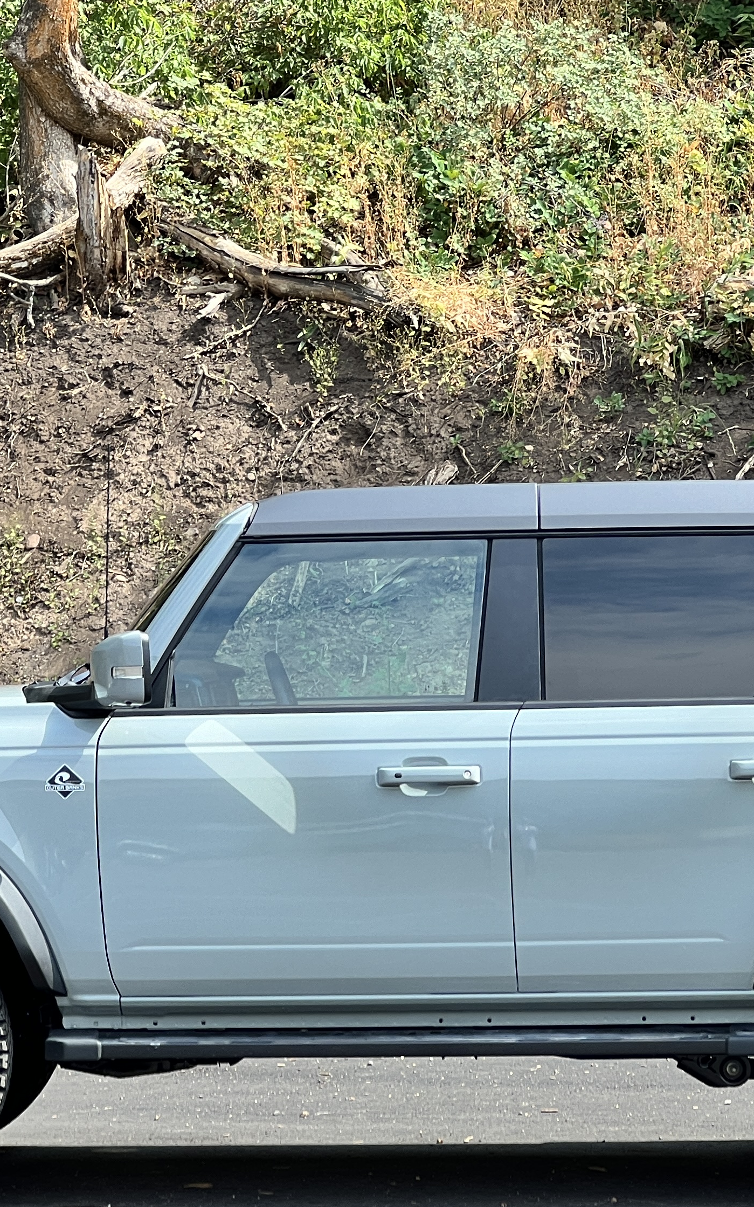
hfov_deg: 8.9
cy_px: 550
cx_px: 439
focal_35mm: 147
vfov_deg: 14.2
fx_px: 4834
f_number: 2.8
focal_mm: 9
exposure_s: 1/165
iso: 32
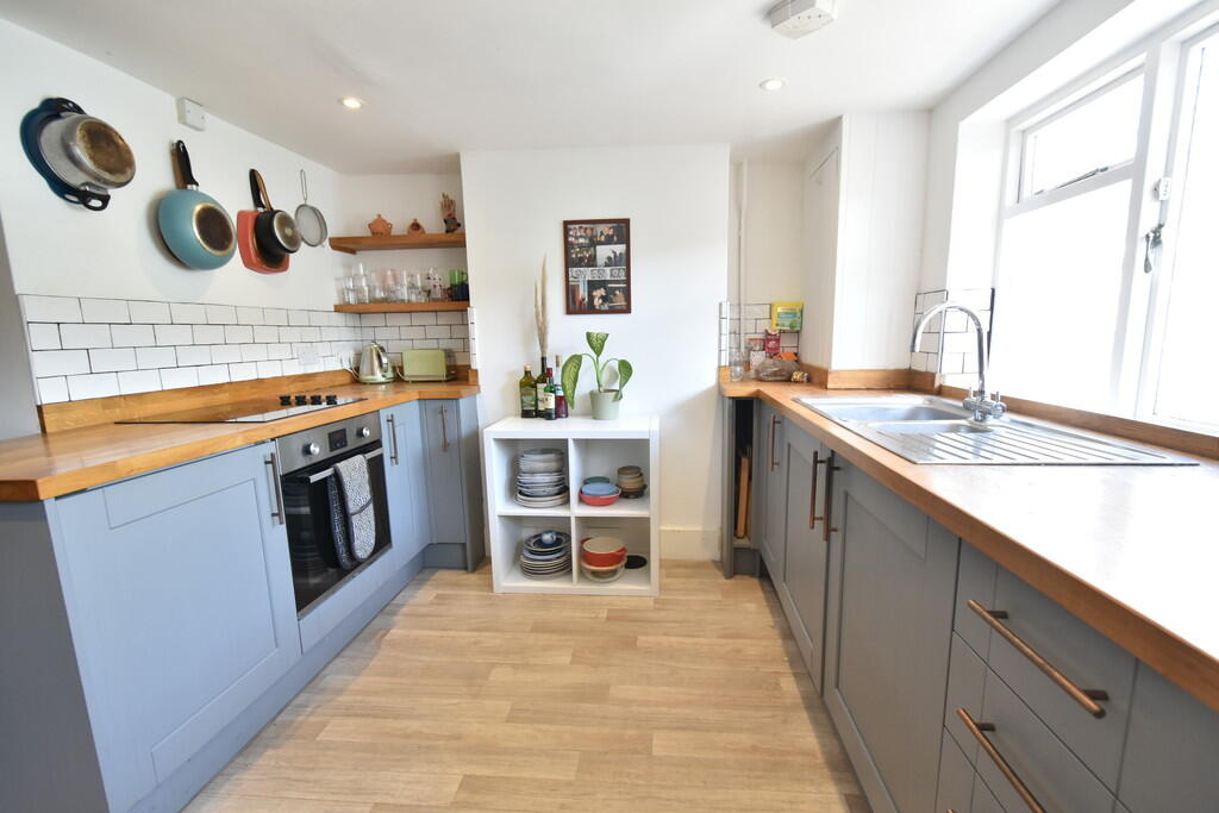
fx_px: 508
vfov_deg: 77.3
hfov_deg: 100.4
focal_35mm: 15
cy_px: 406
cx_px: 610
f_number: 4.5
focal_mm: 10
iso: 500
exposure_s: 1/80
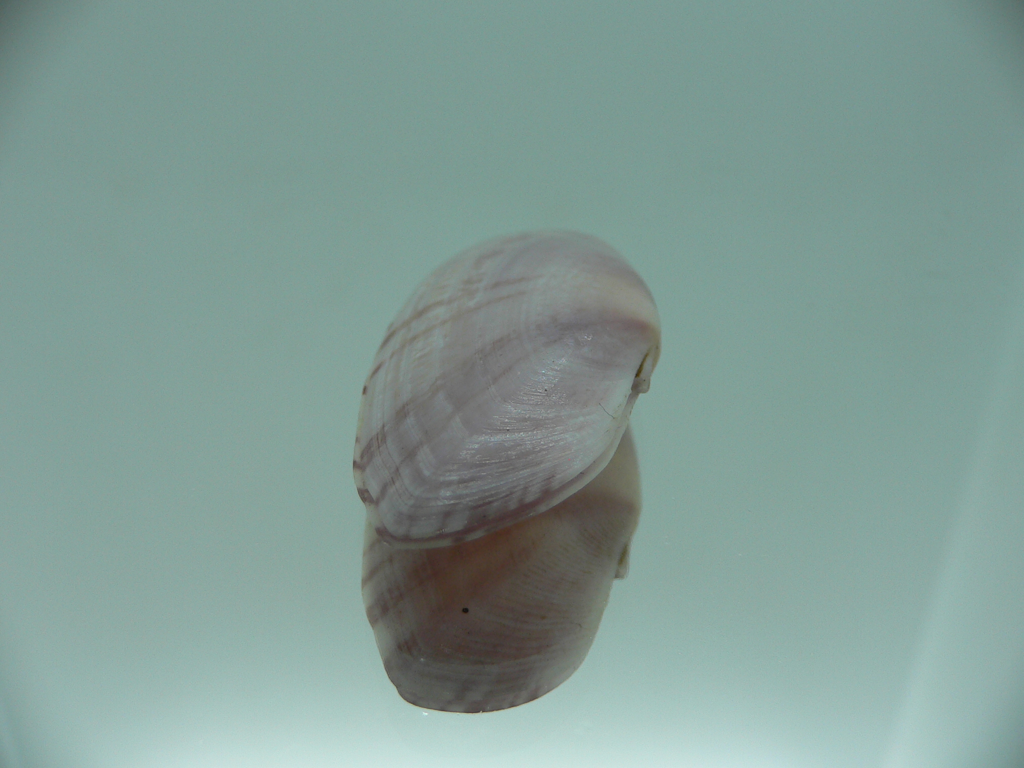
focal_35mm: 35
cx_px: 512
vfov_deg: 40.7
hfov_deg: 52.6
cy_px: 384
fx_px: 1035
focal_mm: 4.6
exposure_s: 1/80
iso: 80
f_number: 2.8
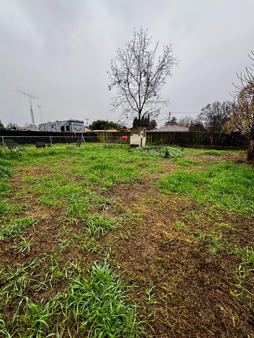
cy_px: 169
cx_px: 127
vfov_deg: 102.1
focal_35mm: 14
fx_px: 137
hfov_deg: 85.7
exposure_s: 1/99
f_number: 2.2
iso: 64
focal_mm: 2.22
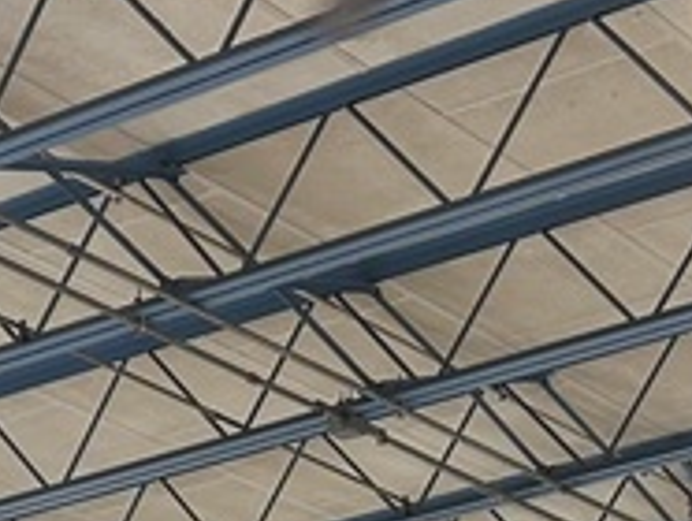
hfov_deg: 13.7
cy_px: 1254
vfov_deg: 9.3
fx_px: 2862
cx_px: 175
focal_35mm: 143
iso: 100
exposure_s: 1/120
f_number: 1.5
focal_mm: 5.7
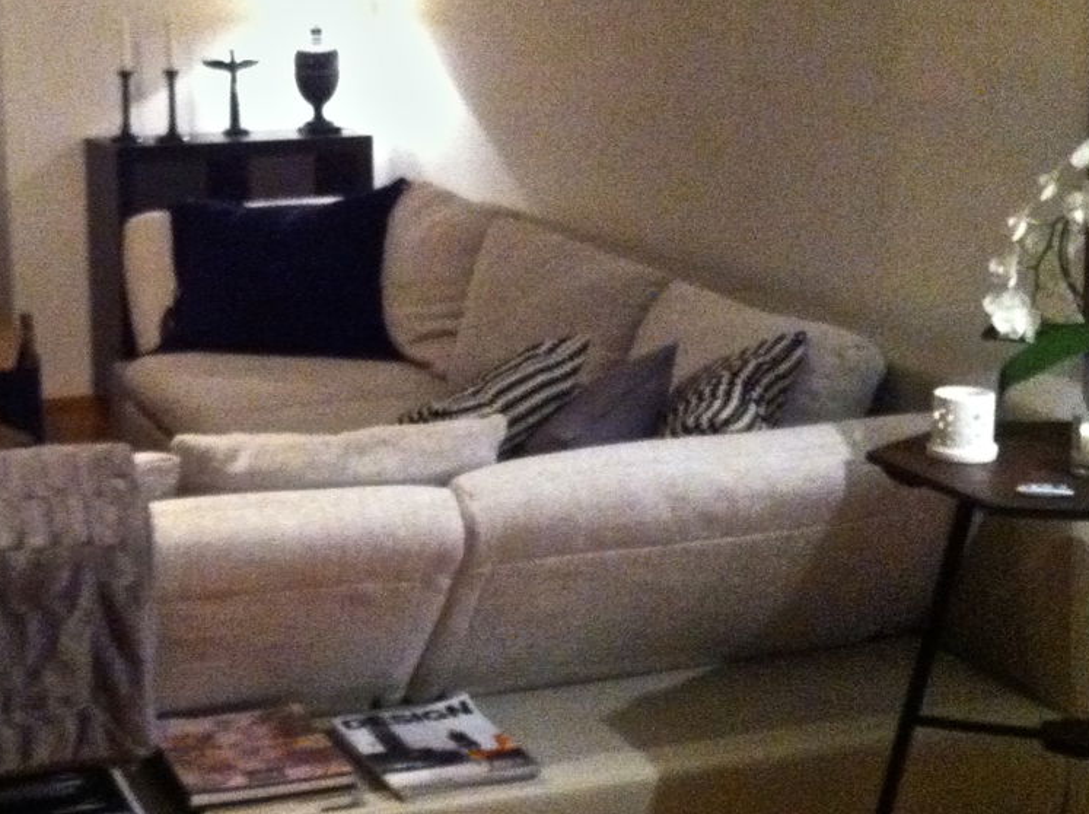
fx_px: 2356
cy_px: 390
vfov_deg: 19.6
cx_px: 270
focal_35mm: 75
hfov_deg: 25.7
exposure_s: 1/15
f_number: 2.8
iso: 1000
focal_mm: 3.85
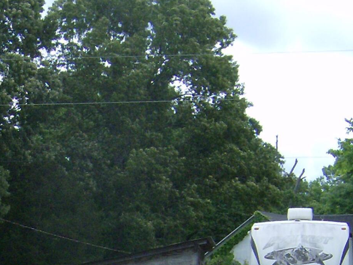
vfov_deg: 12.2
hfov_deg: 16.2
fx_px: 1214
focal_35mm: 119
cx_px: -9
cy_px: 313
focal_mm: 6
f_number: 4.7
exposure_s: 1/374
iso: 100
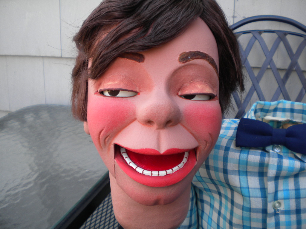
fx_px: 309
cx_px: 153
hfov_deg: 52.6
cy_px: 114
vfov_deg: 40.7
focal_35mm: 35
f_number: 3.1
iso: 80
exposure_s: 1/62.5
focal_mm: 6.3
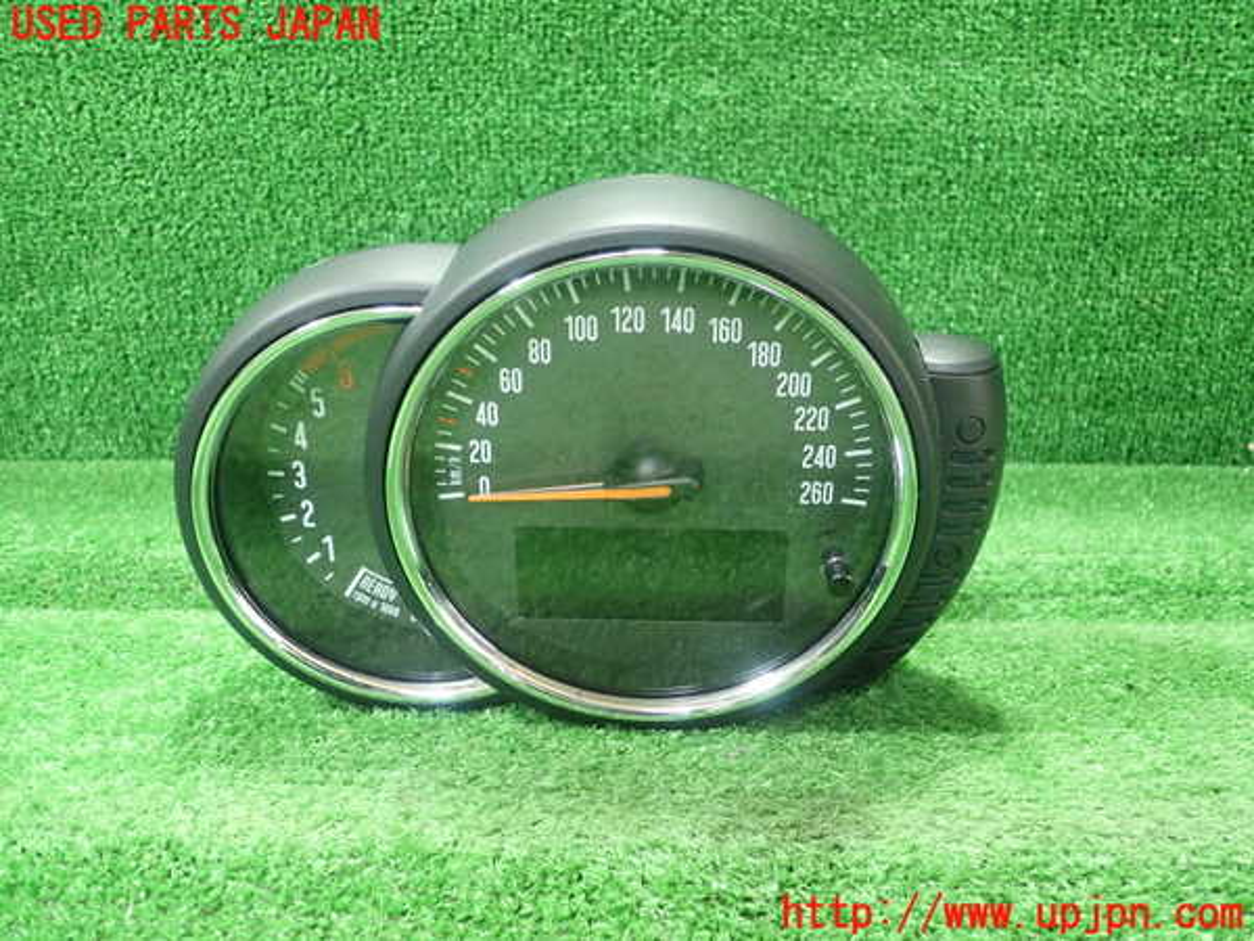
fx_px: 1087
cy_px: 470
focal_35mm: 30
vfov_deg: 46.8
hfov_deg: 60.0
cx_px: 627
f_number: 2.3
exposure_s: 1/100
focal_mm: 5.5
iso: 800
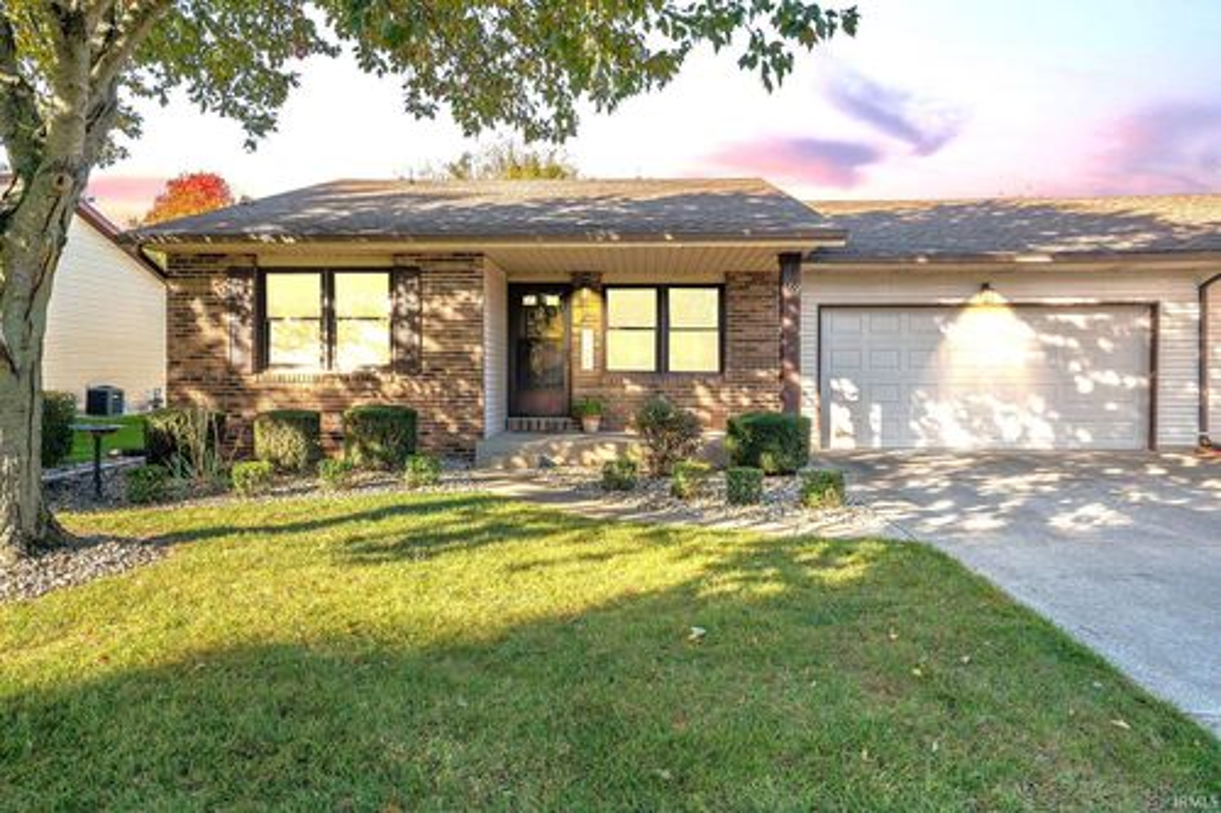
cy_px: 406
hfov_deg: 73.8
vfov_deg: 53.1
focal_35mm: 24
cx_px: 610
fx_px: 814
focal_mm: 24
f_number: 8
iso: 400
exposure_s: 1/160
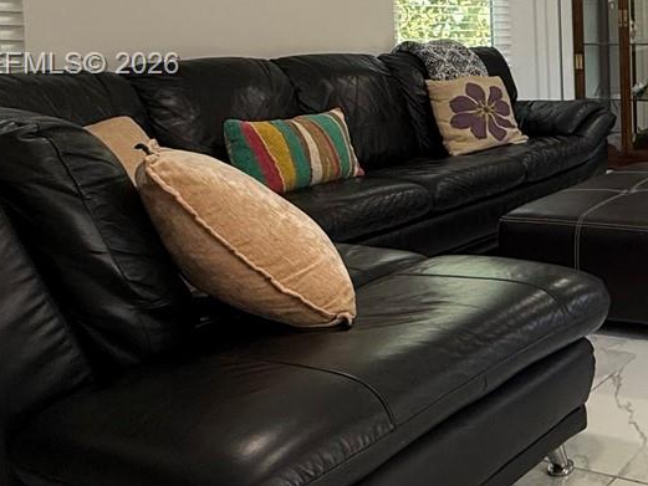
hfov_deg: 34.5
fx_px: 805
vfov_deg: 32.3
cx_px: 787
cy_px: 66
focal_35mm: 43
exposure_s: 1/99
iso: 200
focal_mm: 2.22
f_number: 2.2
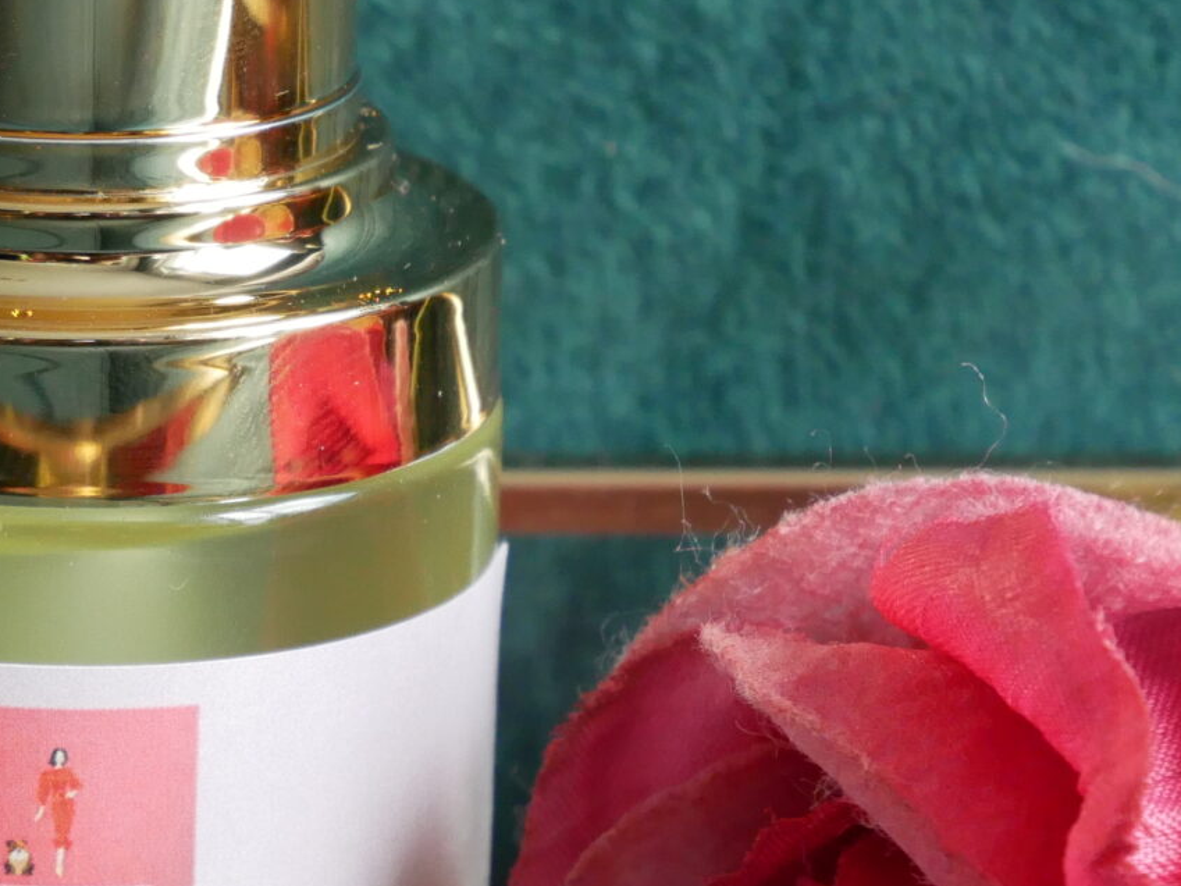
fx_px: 6586
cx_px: -77
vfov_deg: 7.7
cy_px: 430
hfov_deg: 10.1
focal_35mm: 193
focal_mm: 32
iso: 800
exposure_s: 1/80
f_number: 5.6
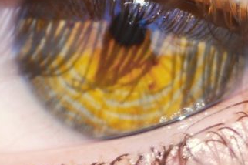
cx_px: 39
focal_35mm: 277
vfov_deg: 5.0
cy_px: 89
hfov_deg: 7.4
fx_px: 1906
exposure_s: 1/125
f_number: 6.3
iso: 100
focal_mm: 95
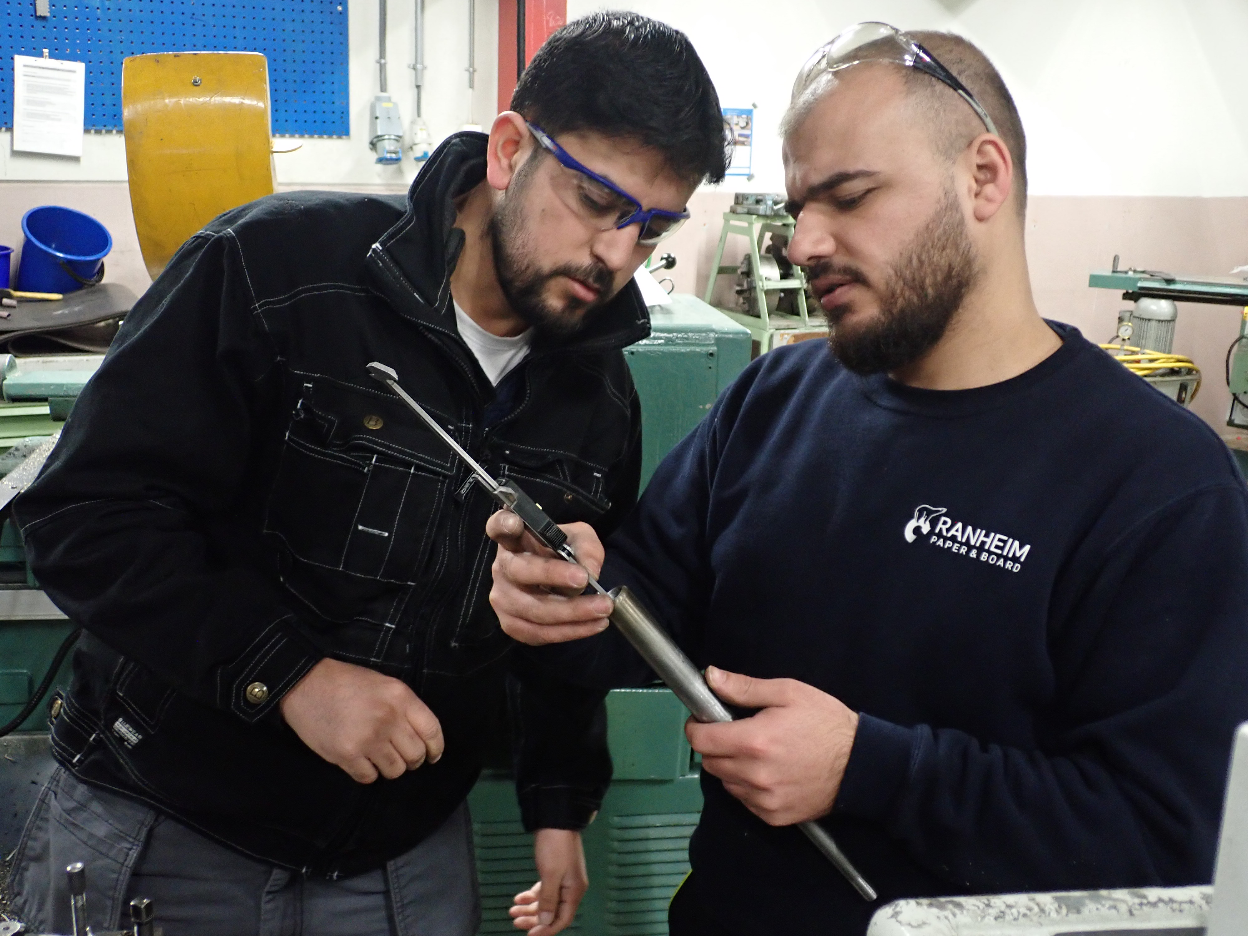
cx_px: 624
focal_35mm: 38
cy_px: 468
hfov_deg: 49.0
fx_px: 1370
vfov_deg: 37.7
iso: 400
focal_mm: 6.83
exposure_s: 1/40
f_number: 2.7
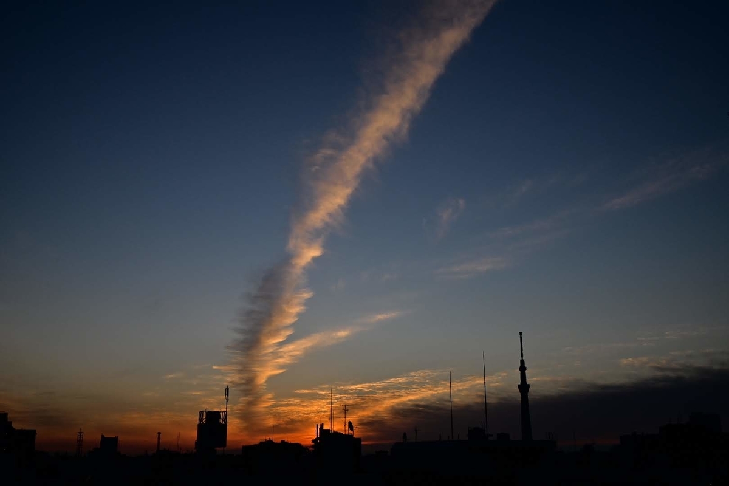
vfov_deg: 35.1
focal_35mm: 38
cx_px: 364
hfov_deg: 50.7
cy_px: 243
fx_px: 769
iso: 200
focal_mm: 38
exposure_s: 1/400
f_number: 11
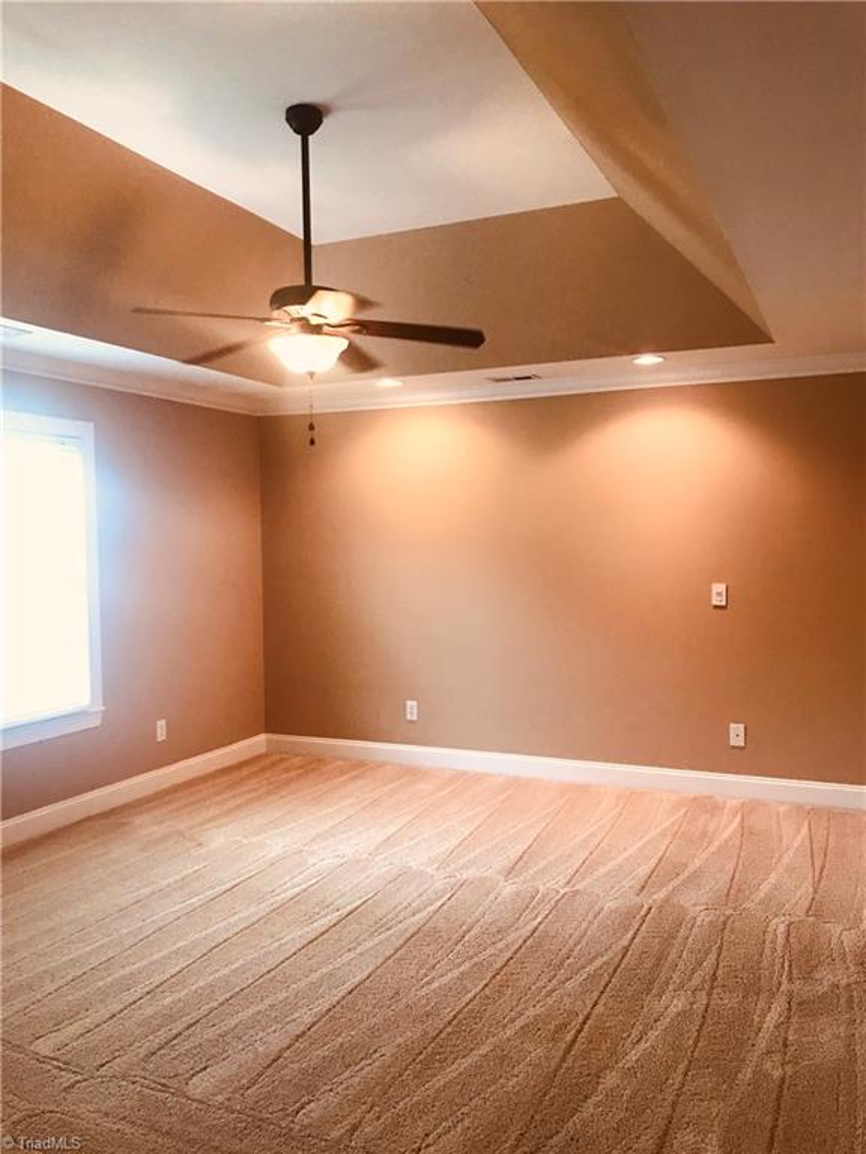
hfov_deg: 49.7
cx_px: 433
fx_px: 934
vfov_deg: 63.4
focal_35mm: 28
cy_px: 577
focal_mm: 3.99
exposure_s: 1/15
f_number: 1.8
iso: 40
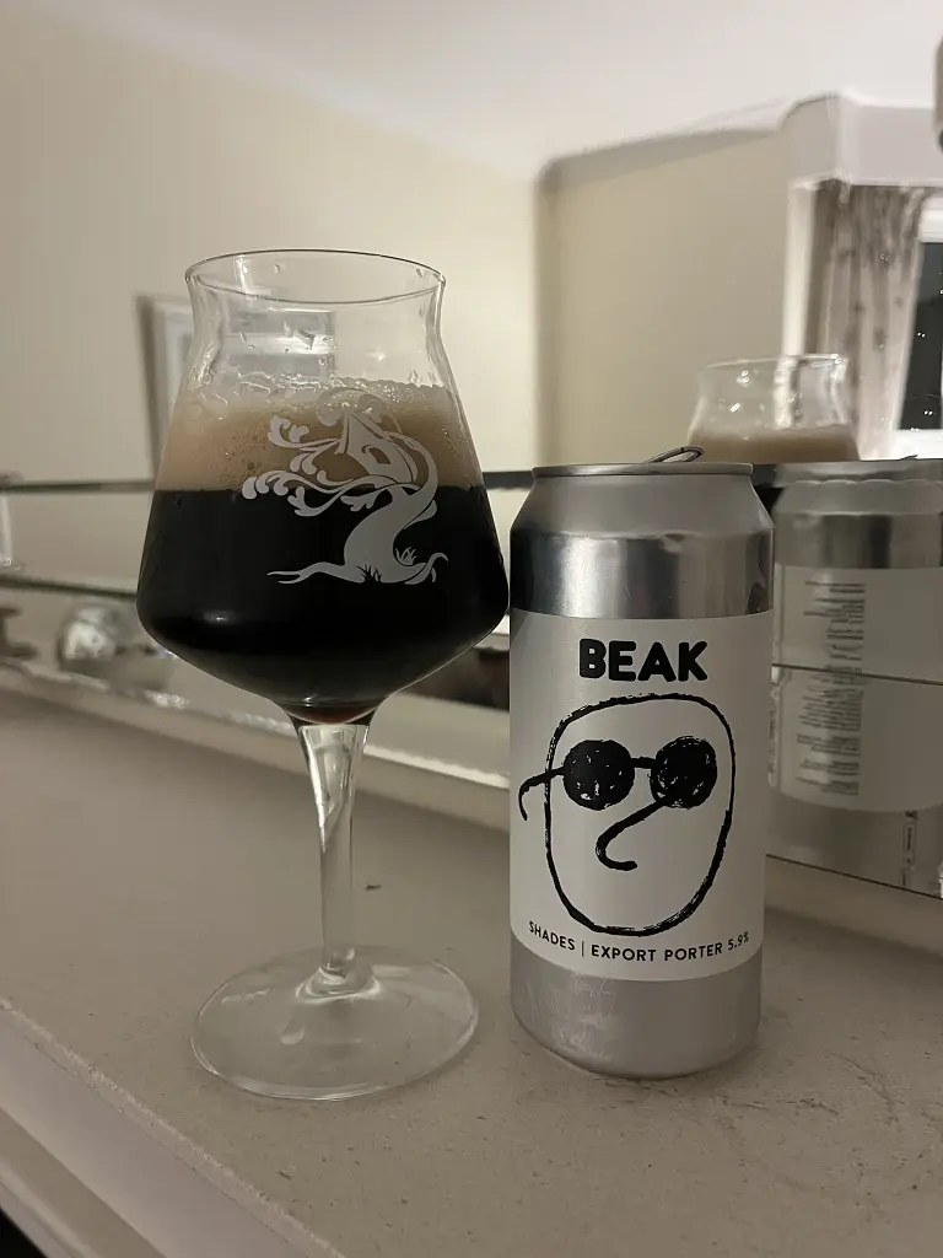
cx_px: 472
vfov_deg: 67.3
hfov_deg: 53.1
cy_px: 629
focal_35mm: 26
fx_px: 944
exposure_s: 1/33
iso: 500
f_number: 1.6
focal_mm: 5.1
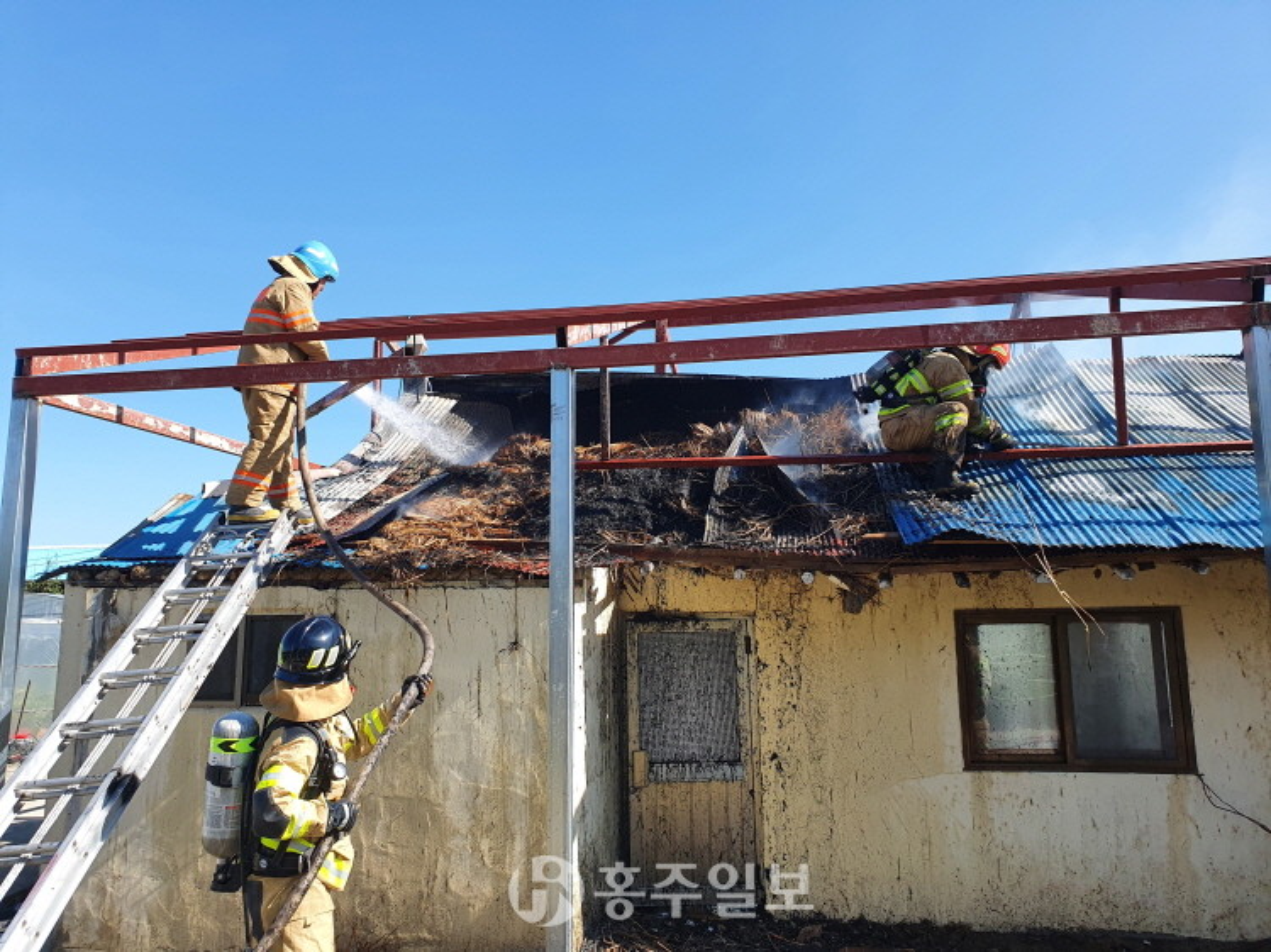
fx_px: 954
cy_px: 476
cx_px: 636
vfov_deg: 53.0
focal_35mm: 26
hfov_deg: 67.3
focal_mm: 4.32
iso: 50
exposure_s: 1/870
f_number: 2.4
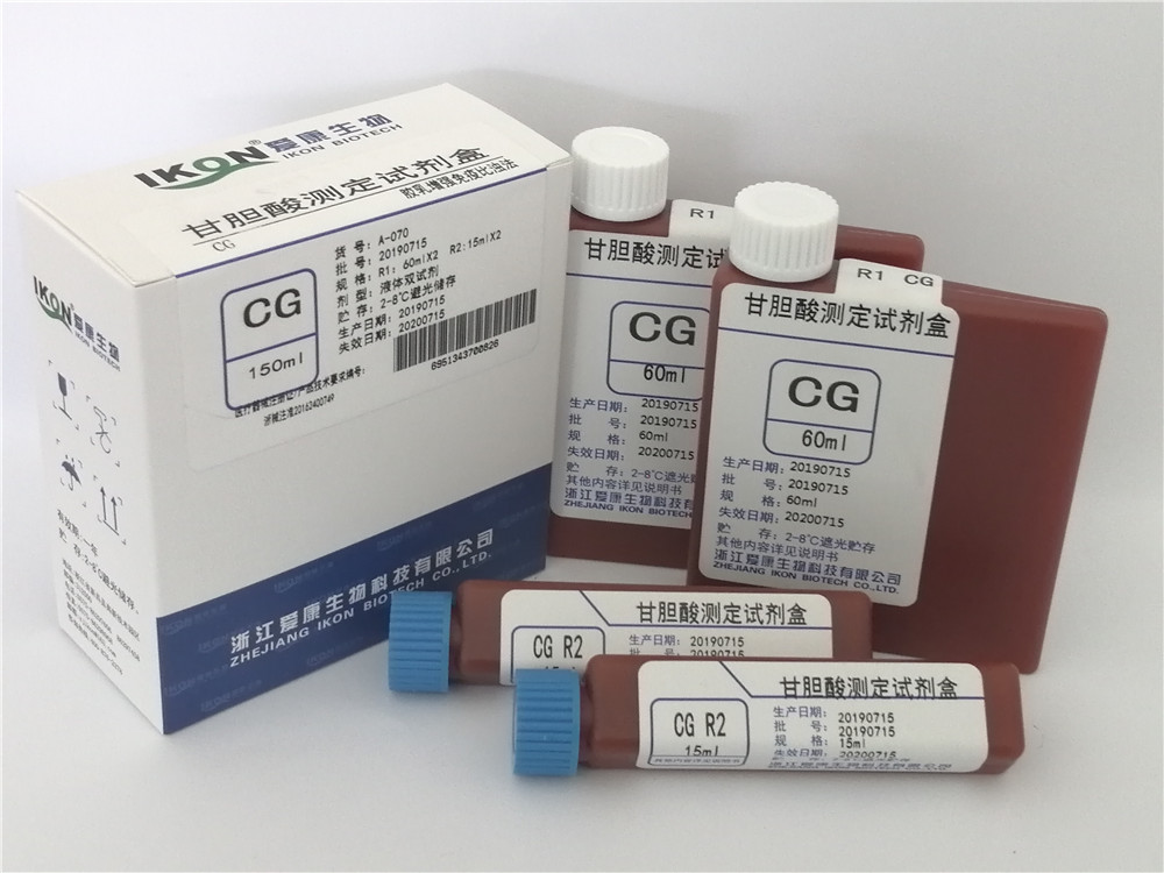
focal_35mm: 57
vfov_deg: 25.7
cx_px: 582
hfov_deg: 33.8
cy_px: 436
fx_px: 1917
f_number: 1.8
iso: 100
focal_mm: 3.64
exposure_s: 1/30
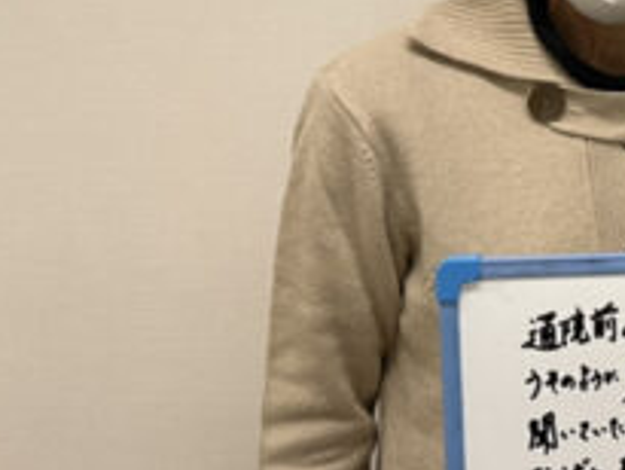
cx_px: 899
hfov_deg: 21.9
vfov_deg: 19.0
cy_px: 18
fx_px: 1373
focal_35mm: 76
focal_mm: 5.1
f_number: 1.6
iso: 80
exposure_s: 1/60
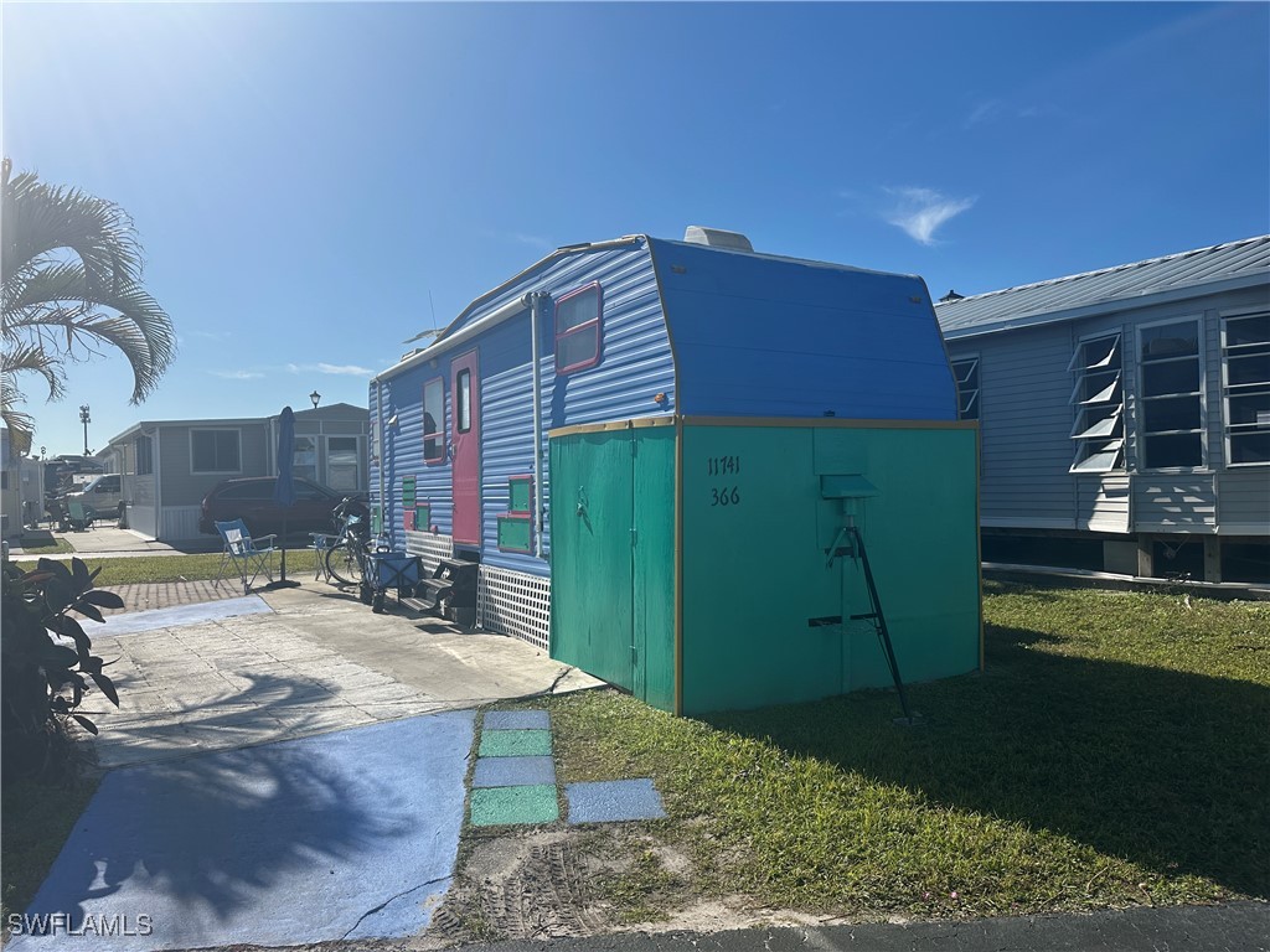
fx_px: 881
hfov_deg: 71.6
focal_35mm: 24
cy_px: 476
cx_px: 635
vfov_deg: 56.8
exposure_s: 1/7576
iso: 80
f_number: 1.78
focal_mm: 6.86
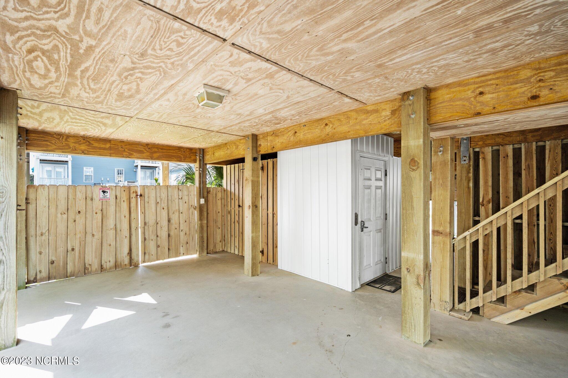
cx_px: 284
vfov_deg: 73.7
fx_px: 252
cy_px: 189
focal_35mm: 16
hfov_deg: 96.7
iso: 200
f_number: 4
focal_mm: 16
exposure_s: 1/125
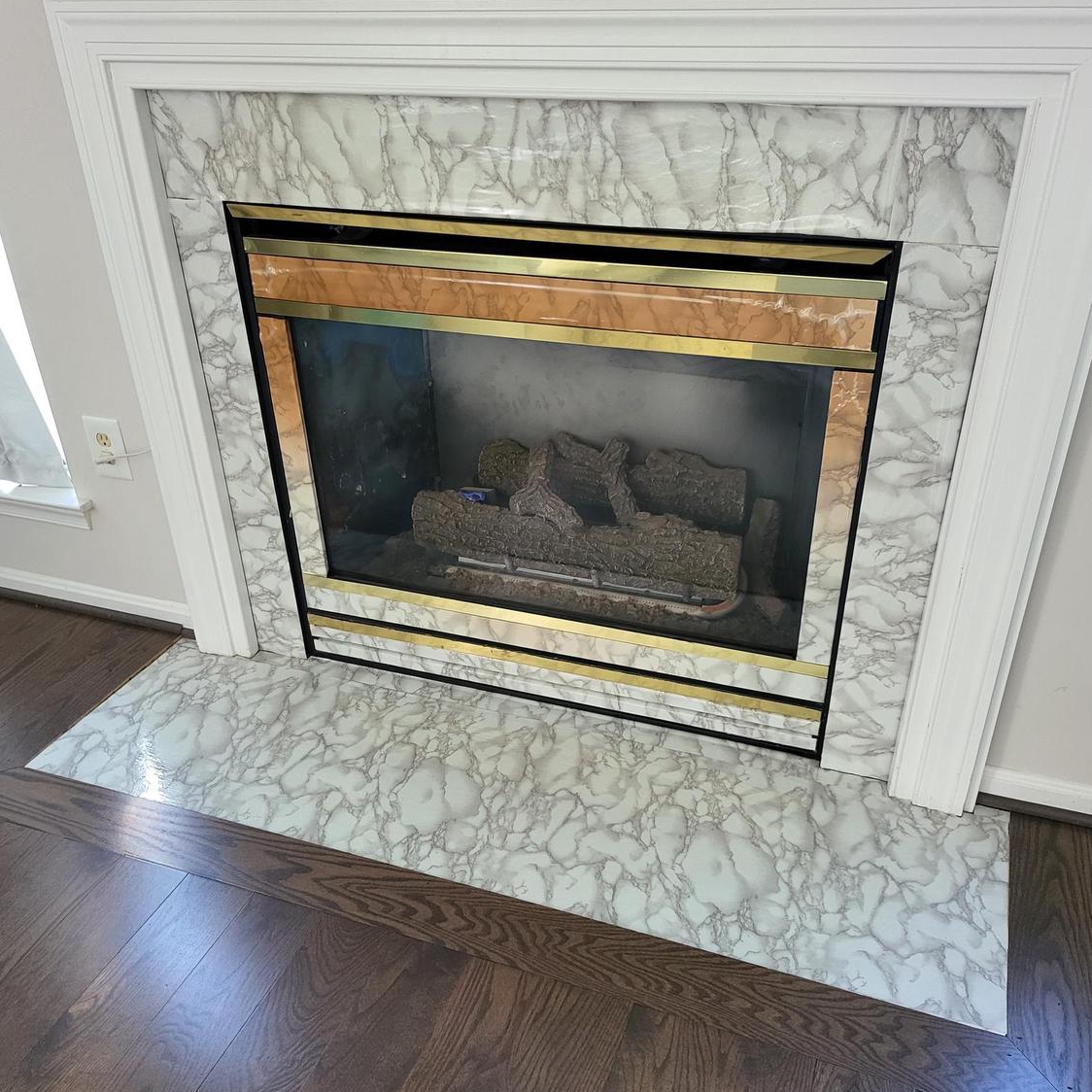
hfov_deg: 55.6
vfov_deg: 55.4
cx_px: 558
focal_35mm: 29
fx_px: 1035
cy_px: 618
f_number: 1.8
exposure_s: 1/40
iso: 320
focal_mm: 5
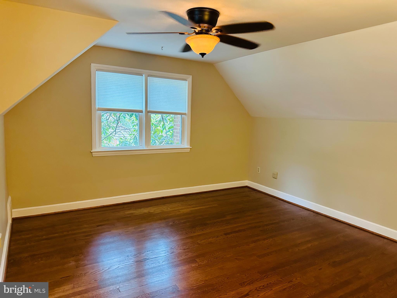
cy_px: 149
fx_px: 275
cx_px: 198
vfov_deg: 56.8
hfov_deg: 71.6
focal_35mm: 24
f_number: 1.78
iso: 640
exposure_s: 1/60
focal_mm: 6.86
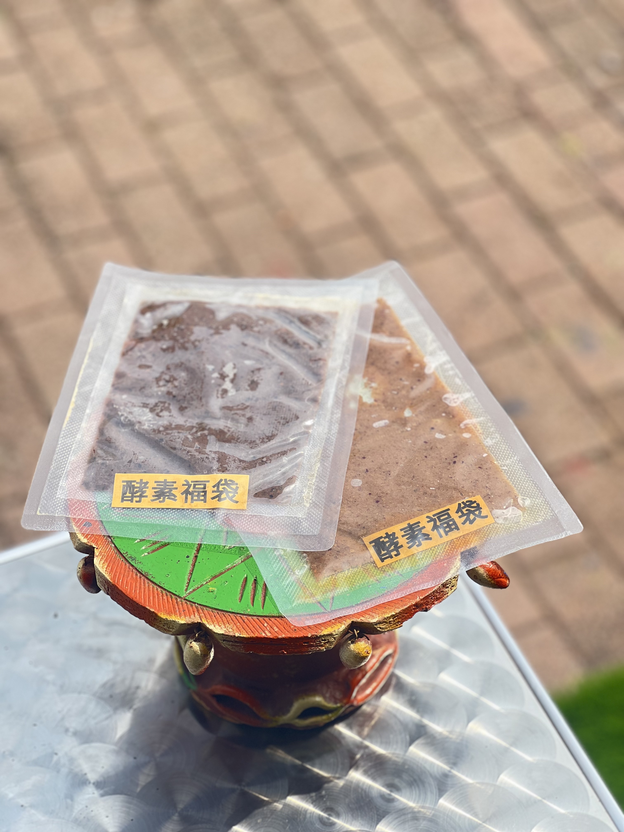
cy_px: 416
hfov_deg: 19.1
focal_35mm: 77
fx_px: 1851
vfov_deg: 25.3
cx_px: 312
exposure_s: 1/327
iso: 32
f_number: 2.8
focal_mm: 9
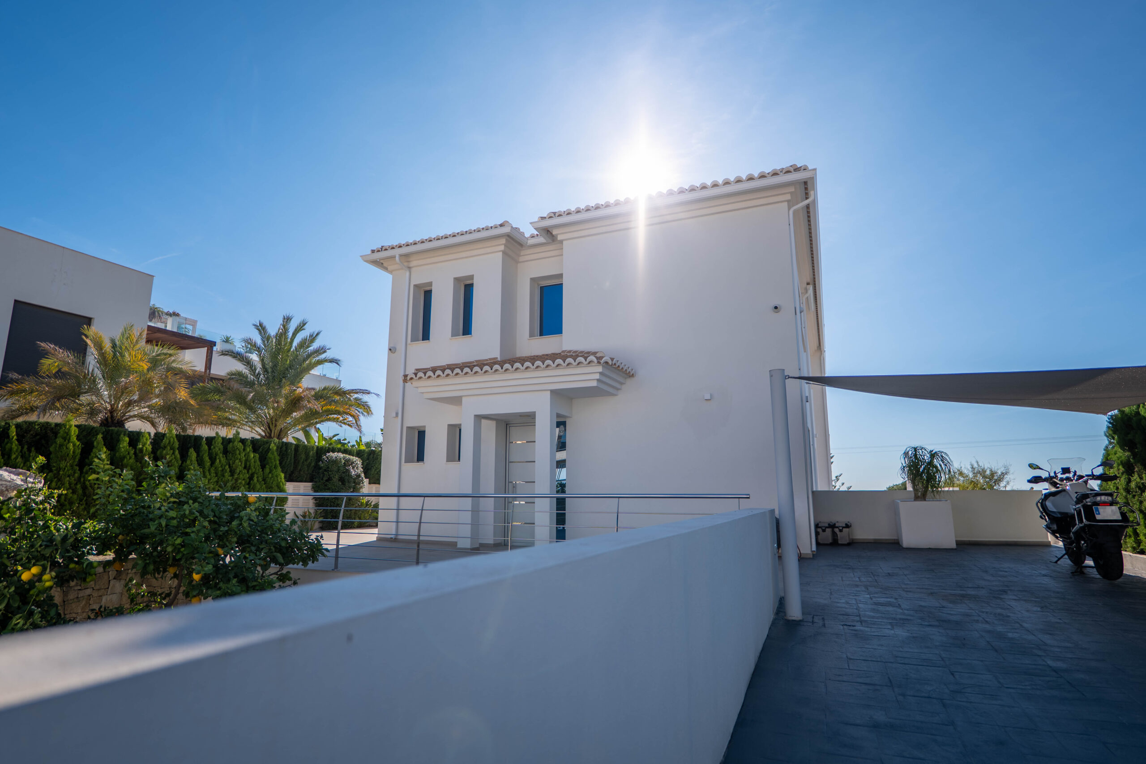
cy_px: 382
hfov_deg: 90.0
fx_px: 573
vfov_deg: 67.4
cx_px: 573
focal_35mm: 18
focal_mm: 18
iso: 100
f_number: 1.8
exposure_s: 1/8000
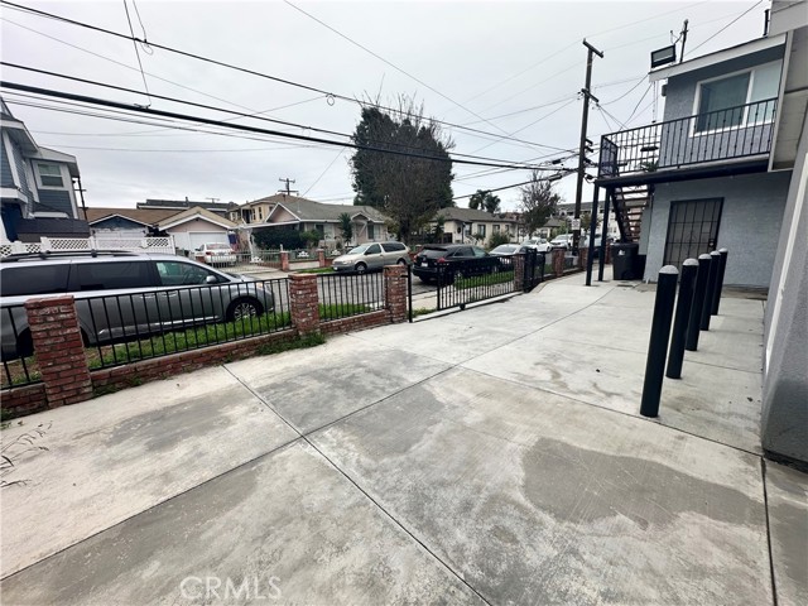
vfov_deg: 85.7
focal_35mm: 14
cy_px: 303
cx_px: 404
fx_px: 327
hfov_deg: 102.1
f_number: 2.2
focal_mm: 2.22
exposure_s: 1/438
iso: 40
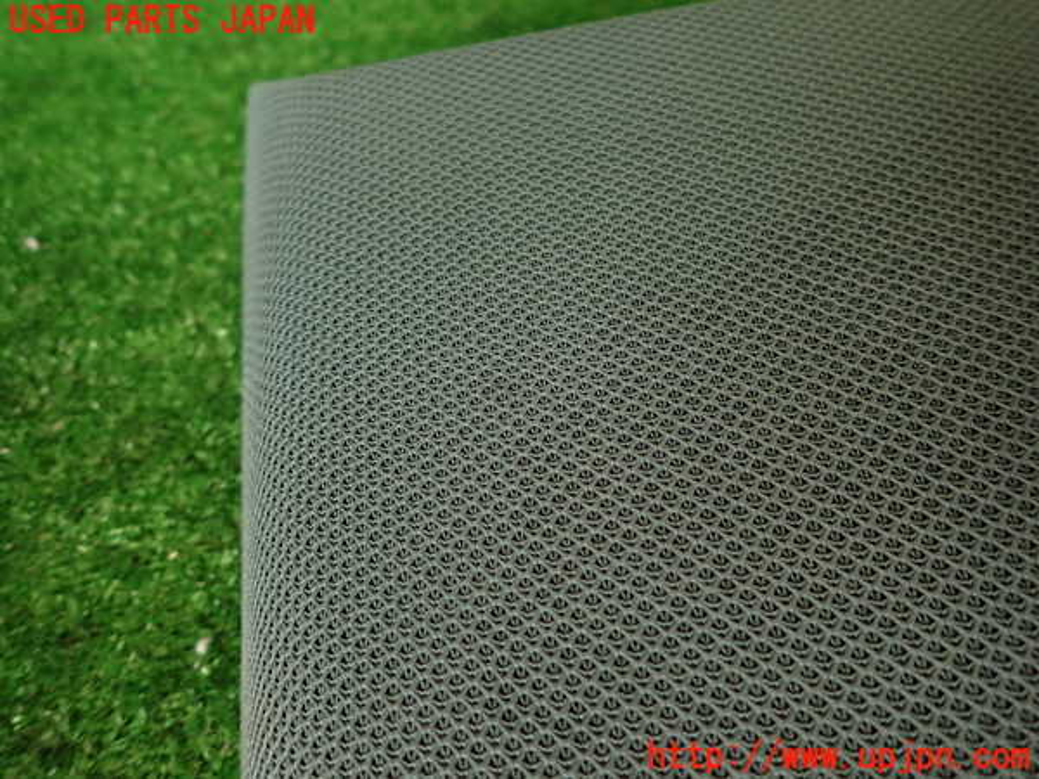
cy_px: 390
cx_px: 520
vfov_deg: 54.9
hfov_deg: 69.4
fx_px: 750
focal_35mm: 25
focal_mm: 4.5
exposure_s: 1/60
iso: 200
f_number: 2
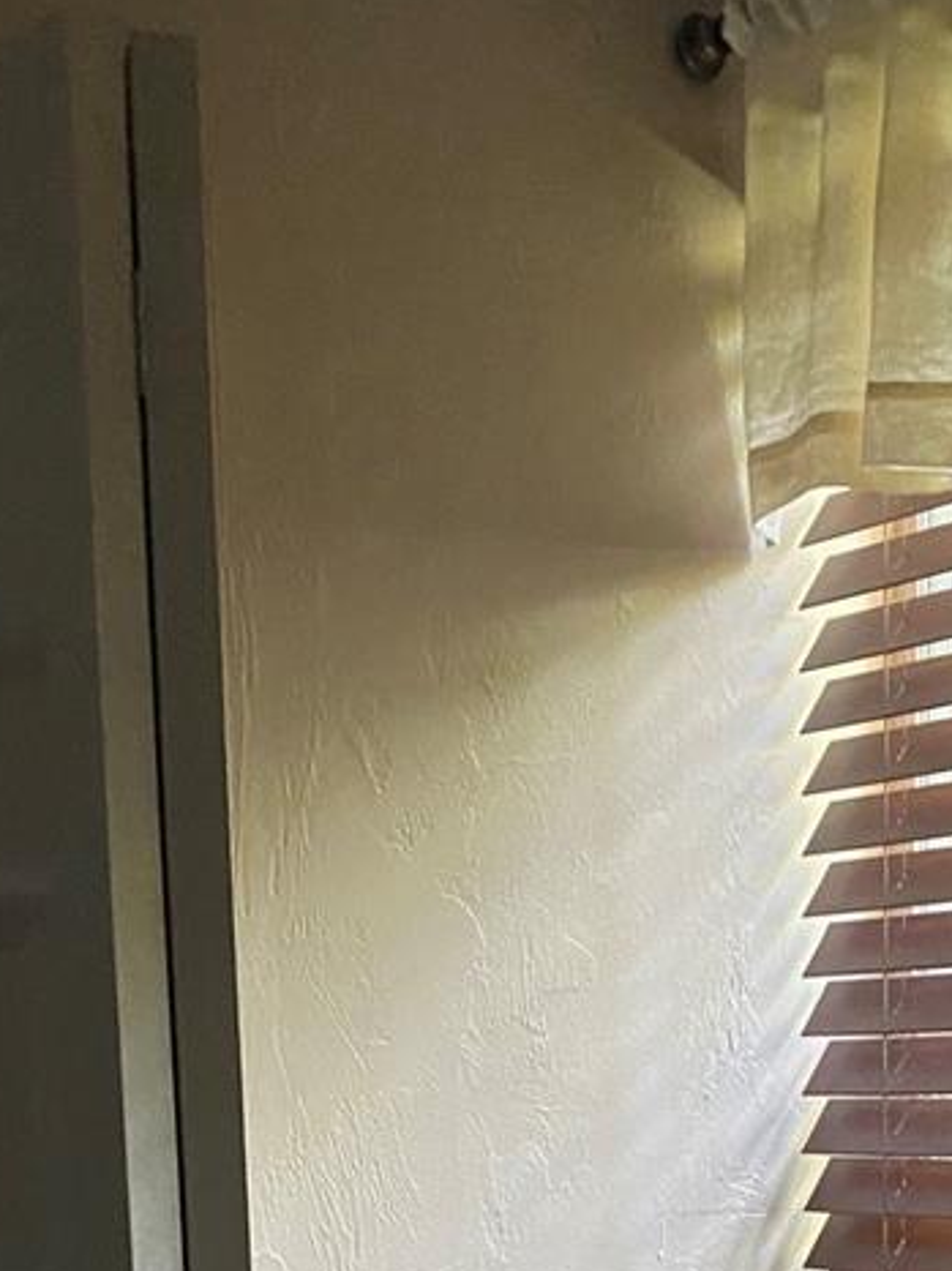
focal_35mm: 67
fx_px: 2459
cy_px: 1440
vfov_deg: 26.4
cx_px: 576
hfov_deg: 21.9
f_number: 1.8
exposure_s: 1/51
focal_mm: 4.25
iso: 500
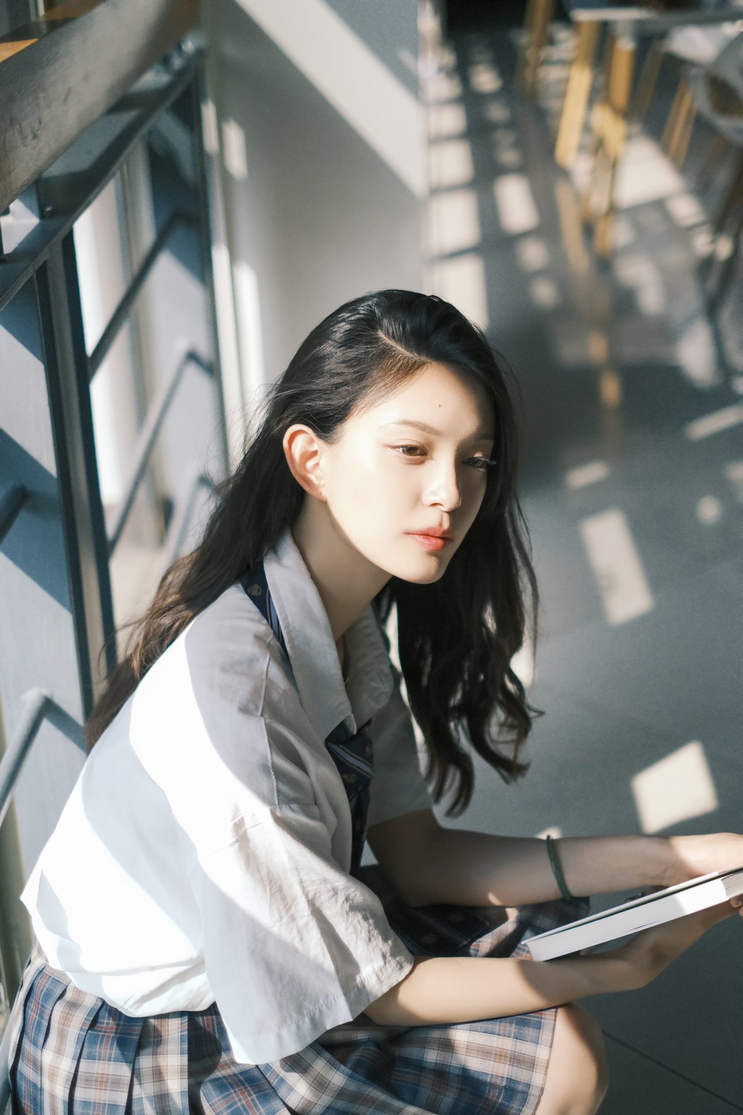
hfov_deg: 25.5
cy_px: 558
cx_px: 372
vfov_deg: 37.5
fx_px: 1641
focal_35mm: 53
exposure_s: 1/32000
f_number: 1.4
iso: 4000
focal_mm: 35
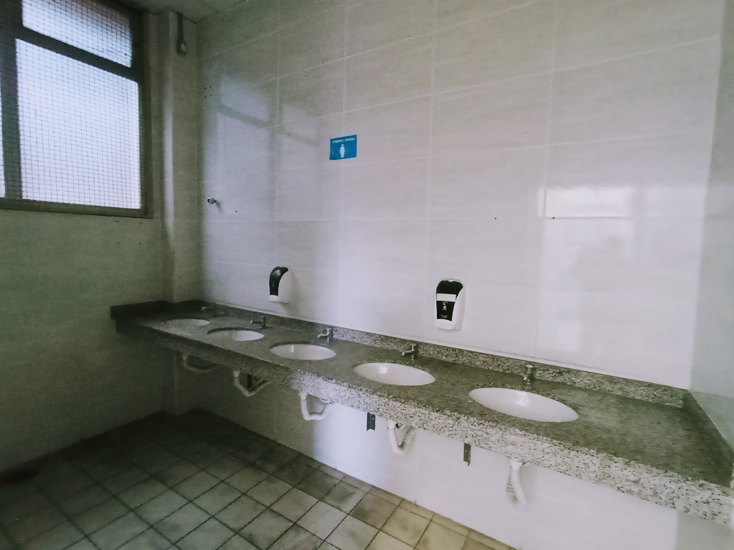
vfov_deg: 74.7
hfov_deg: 91.0
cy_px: 266
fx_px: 360
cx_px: 381
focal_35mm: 17
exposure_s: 1/15
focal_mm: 1.65
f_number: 2.2
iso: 1096
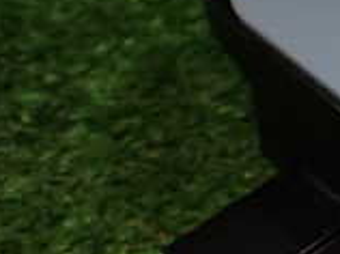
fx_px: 1118
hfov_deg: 15.4
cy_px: 108
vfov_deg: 13.0
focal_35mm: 114
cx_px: 564
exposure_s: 1/125
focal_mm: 5.4
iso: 200
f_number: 2.3
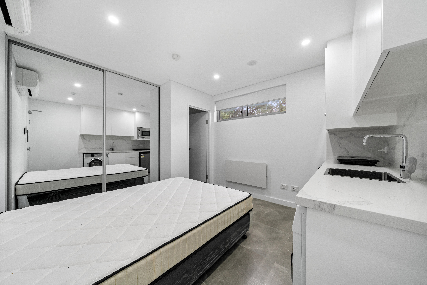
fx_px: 142
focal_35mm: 12
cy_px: 142
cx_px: 214
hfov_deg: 112.6
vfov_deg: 90.0
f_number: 9
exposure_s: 1/10
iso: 500
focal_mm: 12
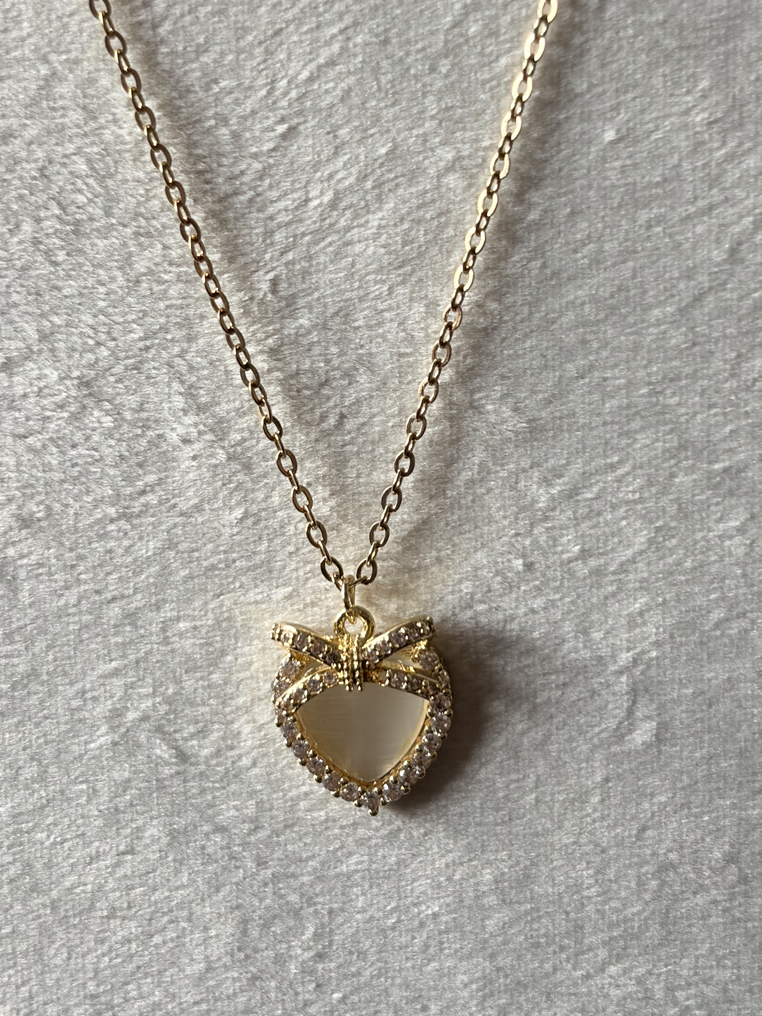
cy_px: 285
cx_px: 356
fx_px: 2377
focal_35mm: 81
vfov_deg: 23.9
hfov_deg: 18.2
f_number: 1.6
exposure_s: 1/79
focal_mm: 5.96
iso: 50
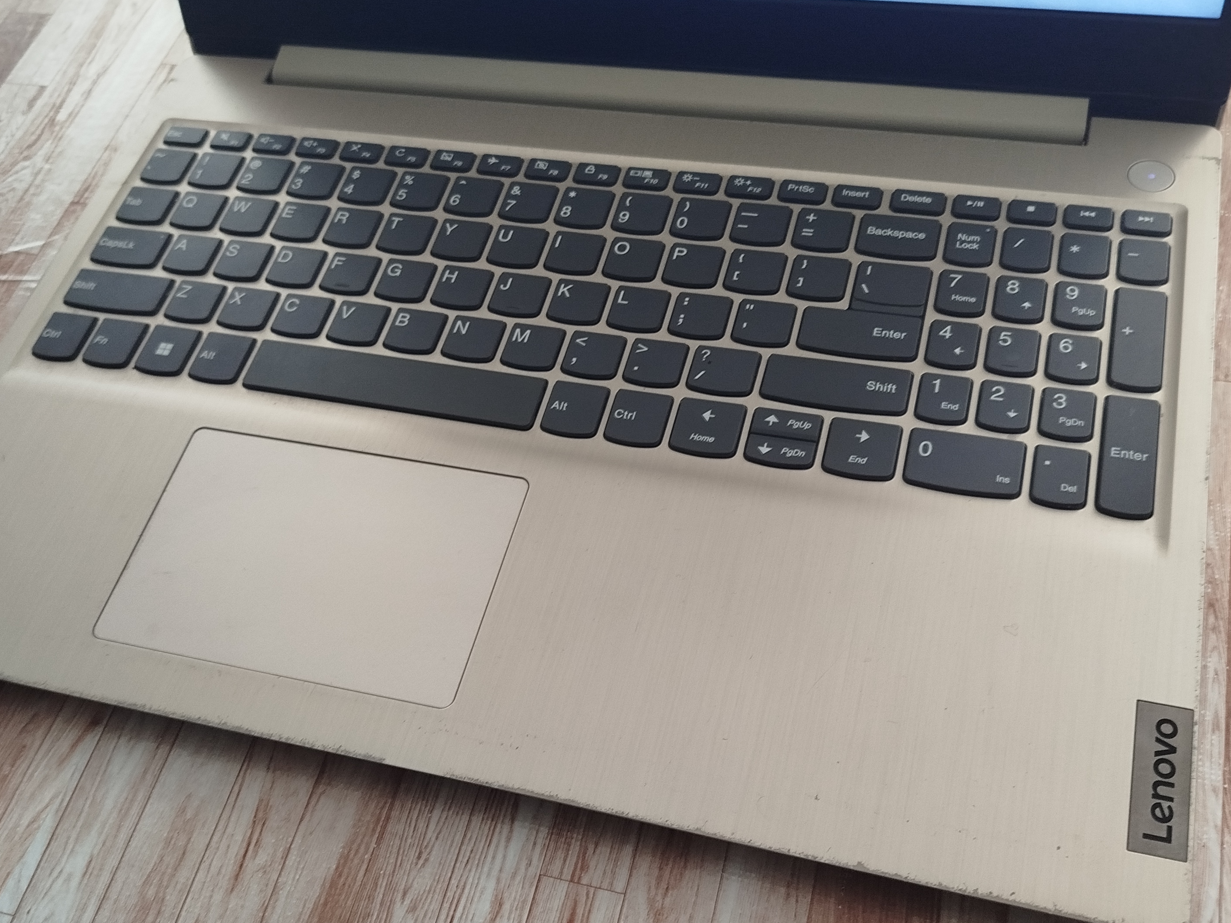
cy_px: 525
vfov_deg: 41.7
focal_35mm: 34
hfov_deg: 54.0
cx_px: 610
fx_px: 1209
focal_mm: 5.31
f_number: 1.7
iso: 200
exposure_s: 1/33
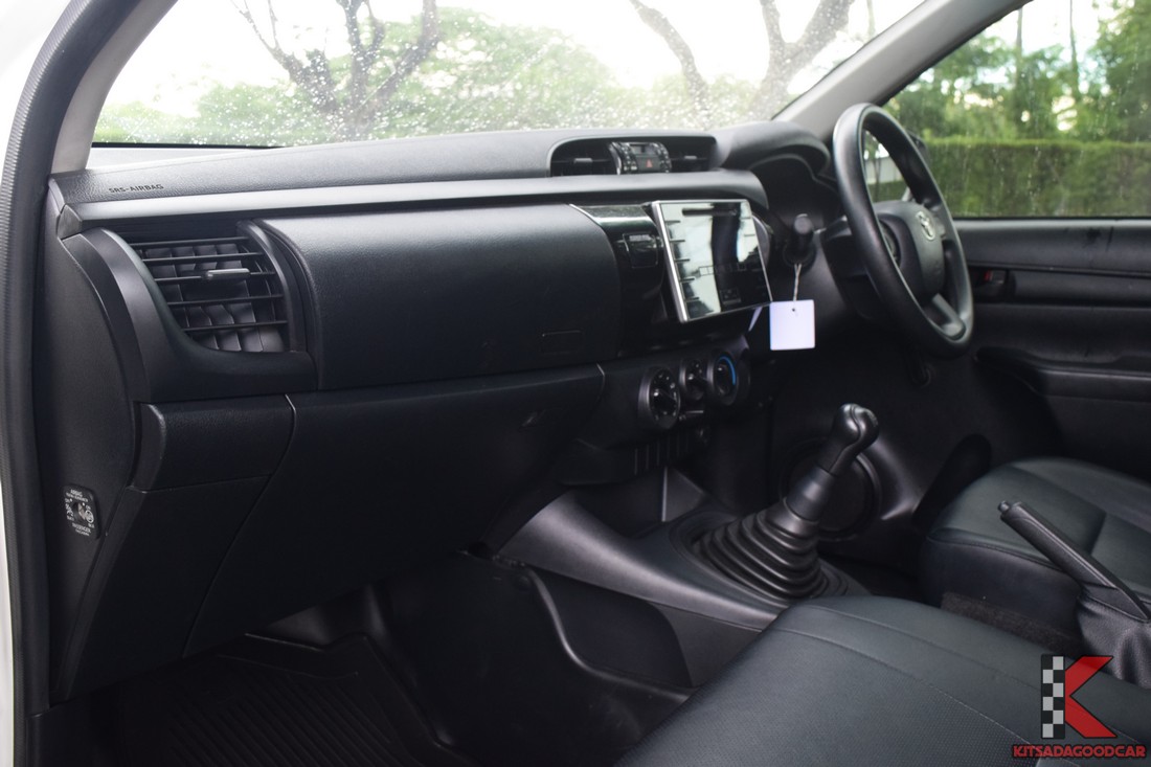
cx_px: 576
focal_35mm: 33
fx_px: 1055
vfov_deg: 40.0
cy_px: 384
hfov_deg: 57.2
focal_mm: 22
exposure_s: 1/40
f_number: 7.1
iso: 1250
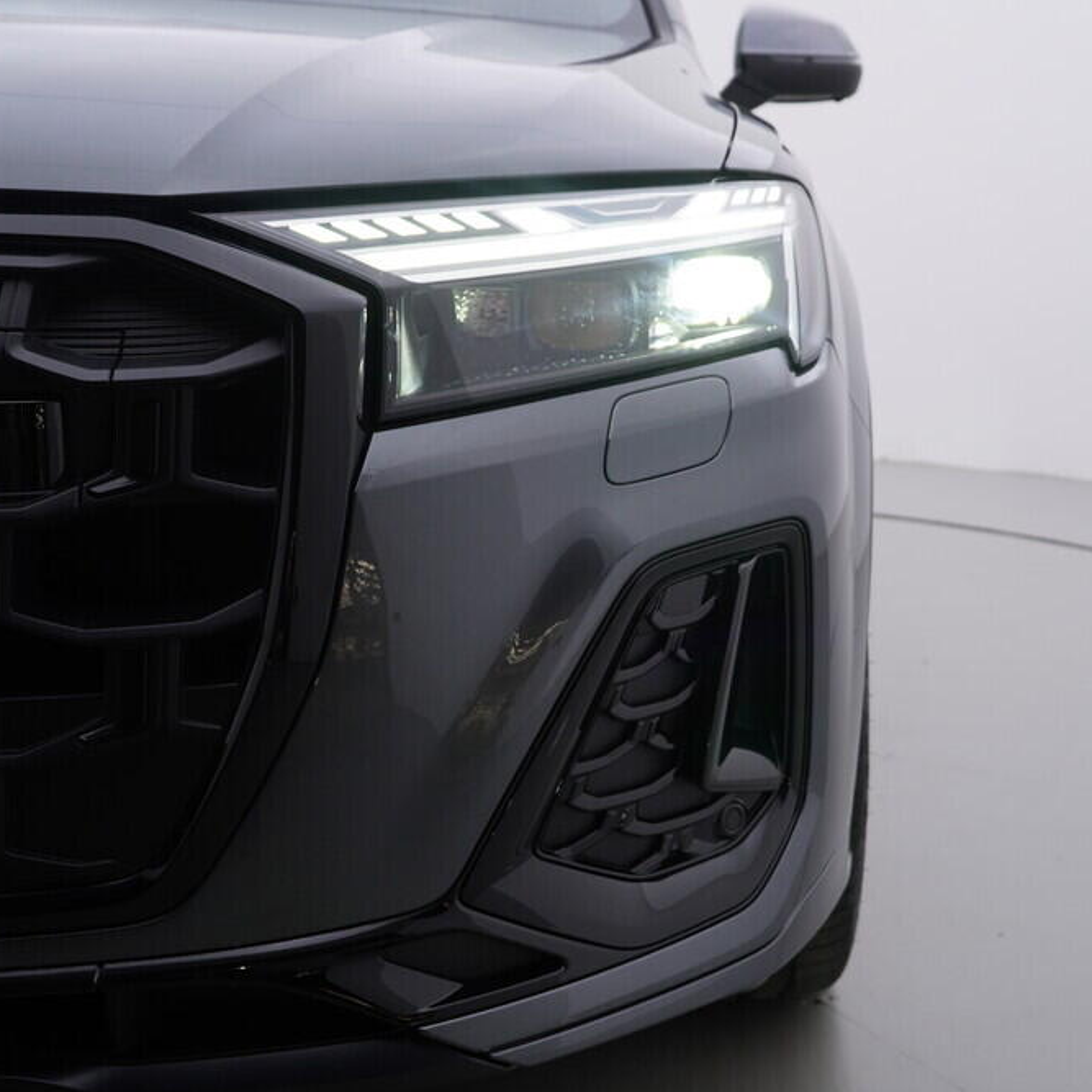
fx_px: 1677
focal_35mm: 47
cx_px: 738
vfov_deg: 36.1
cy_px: 543
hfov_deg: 35.7
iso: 125
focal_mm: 24
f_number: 4
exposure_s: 1/80
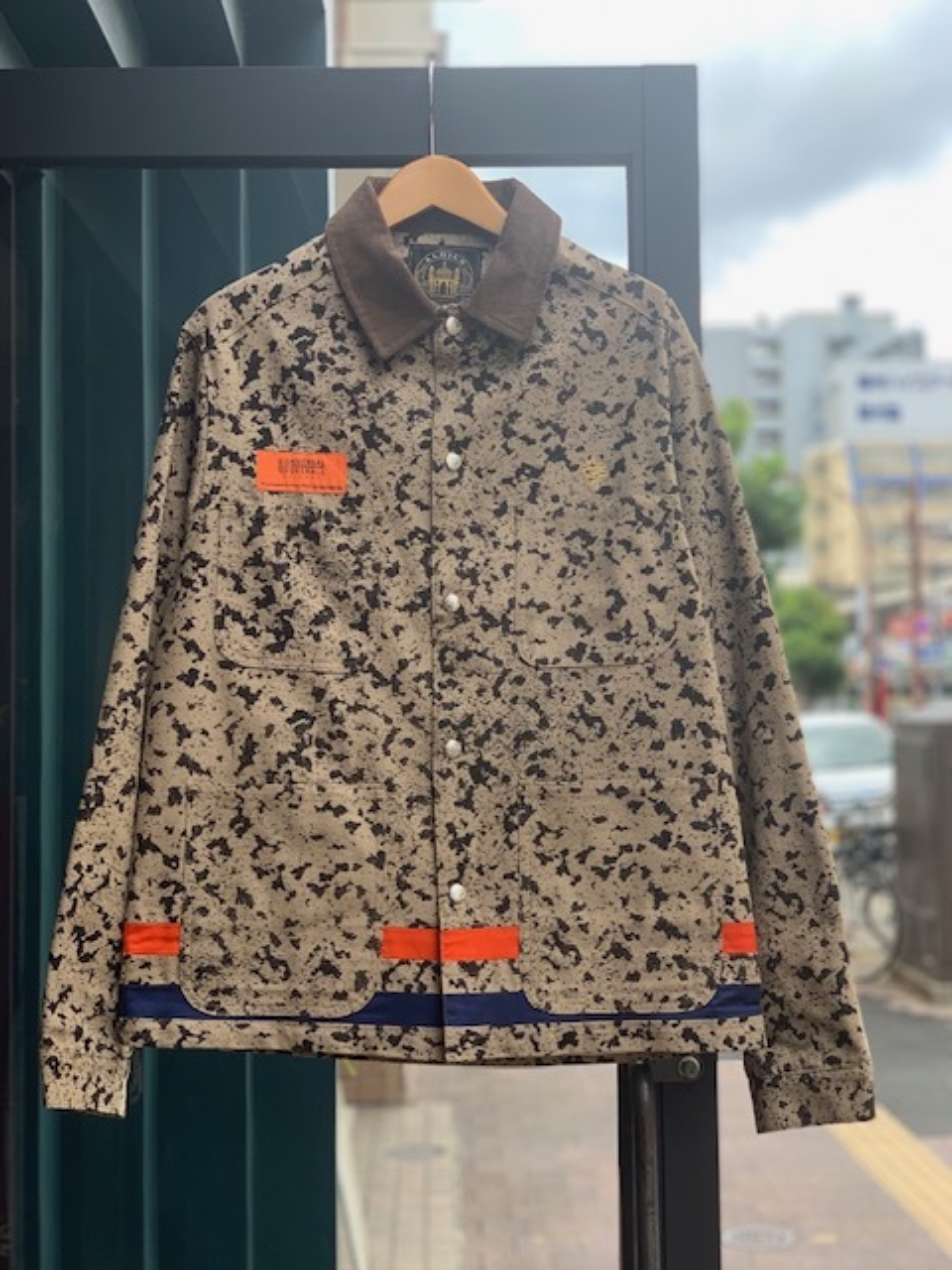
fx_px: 1907
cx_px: 476
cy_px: 635
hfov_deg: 28.0
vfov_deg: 36.8
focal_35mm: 52
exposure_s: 1/122
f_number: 2.4
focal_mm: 6
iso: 25
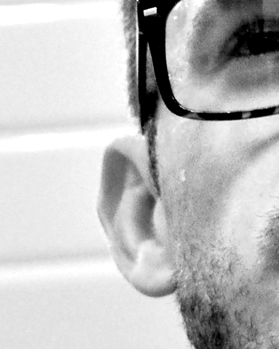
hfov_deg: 5.2
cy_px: 162
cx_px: 328
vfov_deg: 6.6
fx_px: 3032
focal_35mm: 294
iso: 800
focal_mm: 35
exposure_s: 1/60
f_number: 4.8
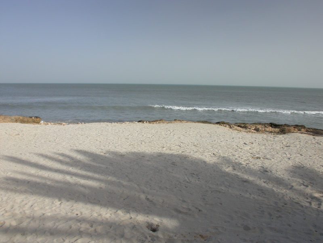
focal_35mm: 45
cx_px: 162
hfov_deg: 42.1
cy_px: 122
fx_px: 420
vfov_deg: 32.2
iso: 100
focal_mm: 9.5
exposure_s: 1/195
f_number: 5.6
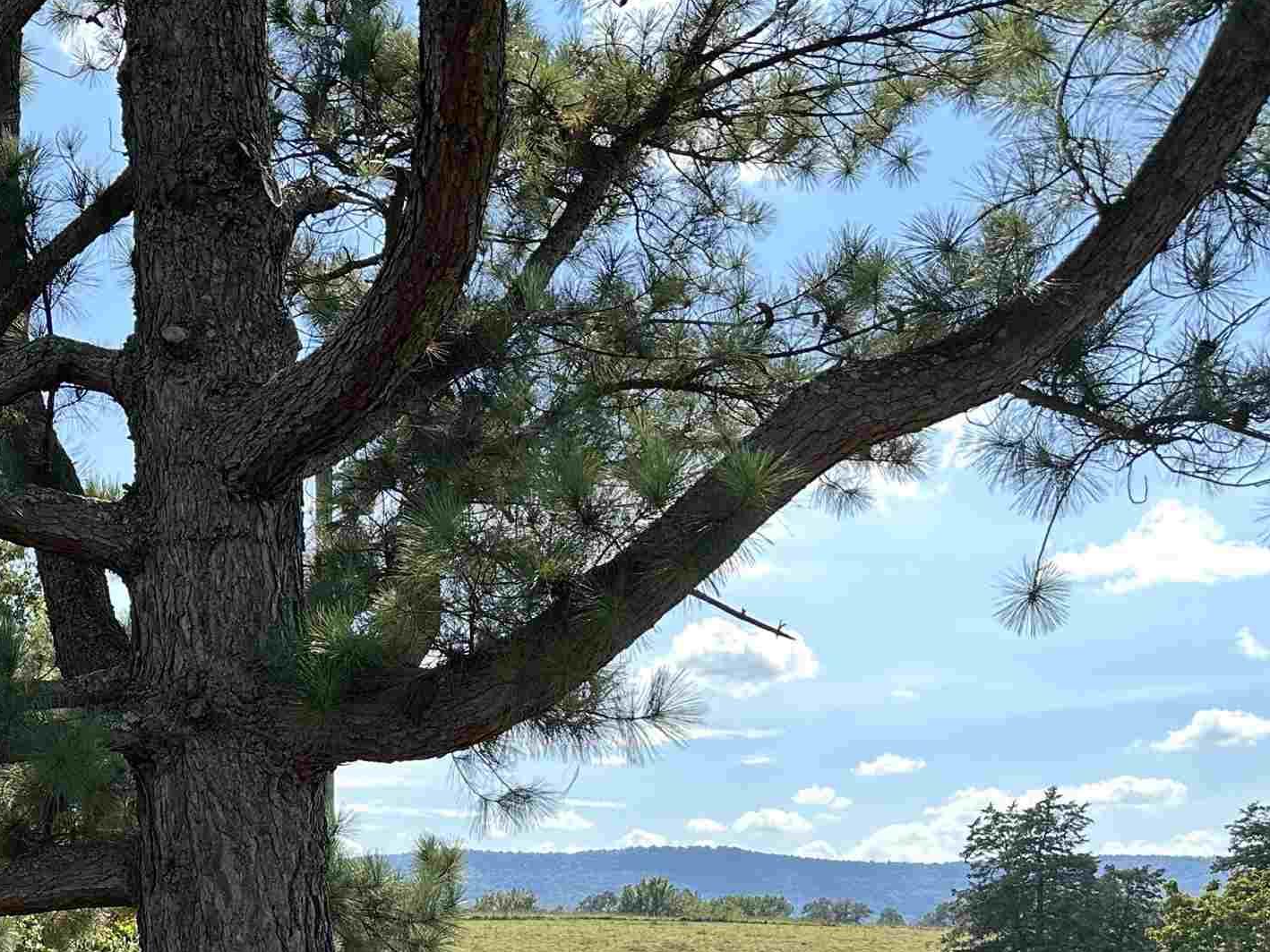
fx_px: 1907
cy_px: 854
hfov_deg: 33.7
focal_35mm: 52
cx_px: 10
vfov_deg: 27.1
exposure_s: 1/1721
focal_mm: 6.86
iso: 80
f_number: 1.78
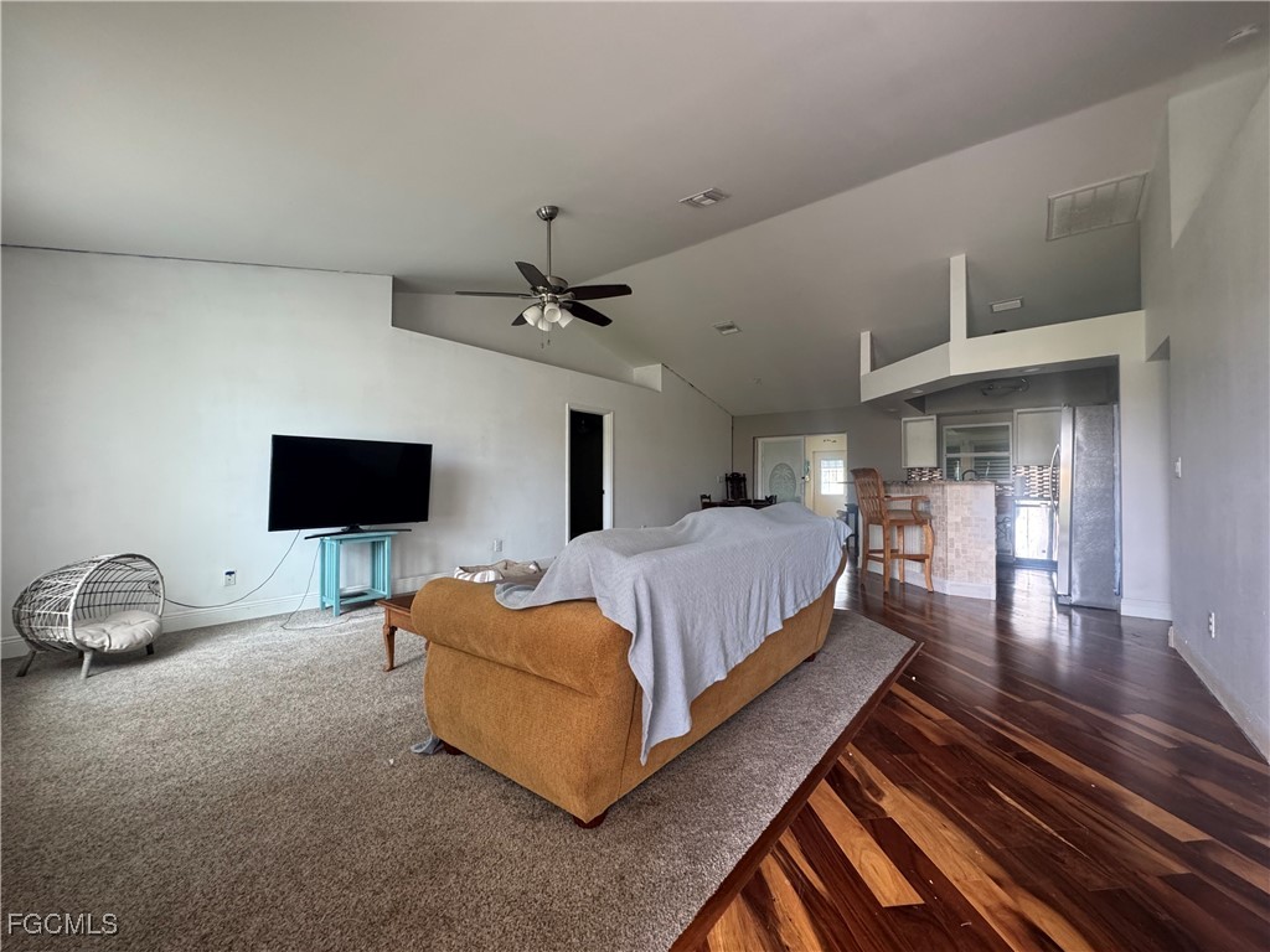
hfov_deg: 102.1
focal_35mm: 14
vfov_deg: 85.7
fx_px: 514
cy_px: 476
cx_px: 635
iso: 320
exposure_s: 1/89
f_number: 2.2
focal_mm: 2.22
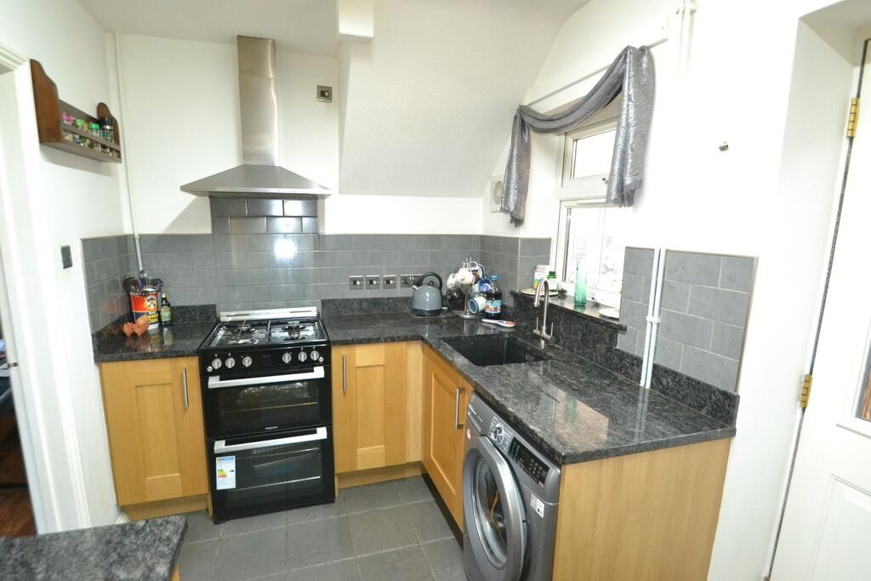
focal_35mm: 17
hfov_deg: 92.4
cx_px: 436
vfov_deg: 69.7
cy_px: 290
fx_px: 417
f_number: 3.5
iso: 2800
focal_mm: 11.5
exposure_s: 1/60
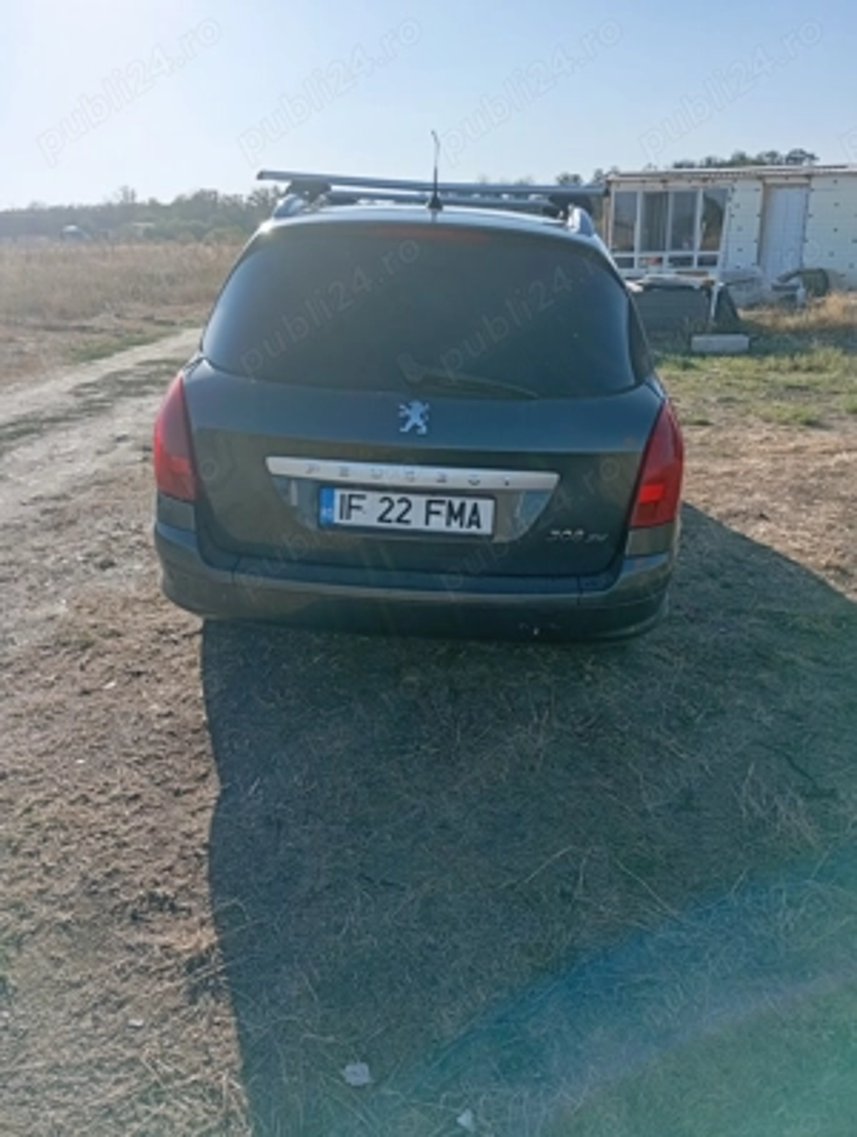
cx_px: 428
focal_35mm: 27
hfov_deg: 51.5
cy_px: 568
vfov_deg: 65.2
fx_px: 888
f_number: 1.8
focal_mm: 3.98
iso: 50
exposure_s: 1/357
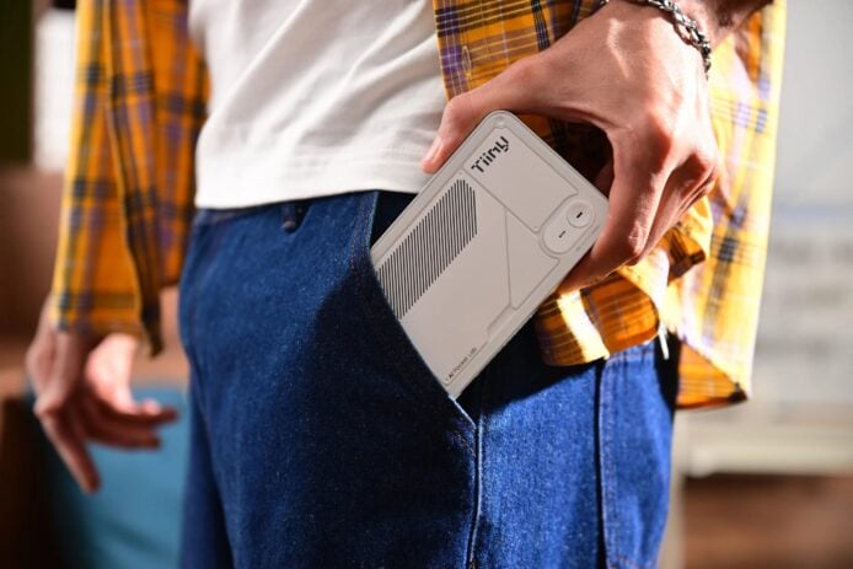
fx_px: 1659
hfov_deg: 28.8
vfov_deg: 19.5
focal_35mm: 70
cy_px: 284
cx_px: 426
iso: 500
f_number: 3.2
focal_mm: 70
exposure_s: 1/125
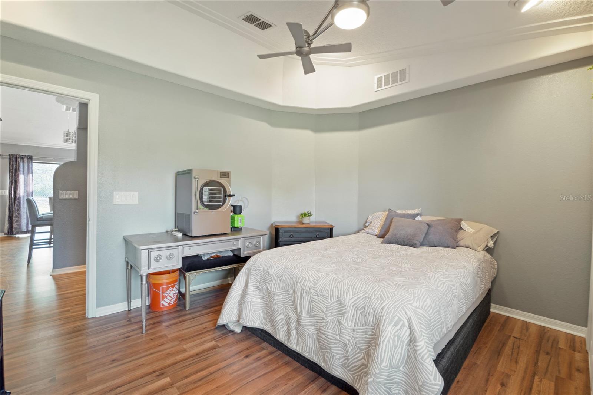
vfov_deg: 77.3
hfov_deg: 100.4
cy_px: 198
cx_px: 296
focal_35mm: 15
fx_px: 247
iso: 100
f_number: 8
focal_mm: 10
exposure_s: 2.5
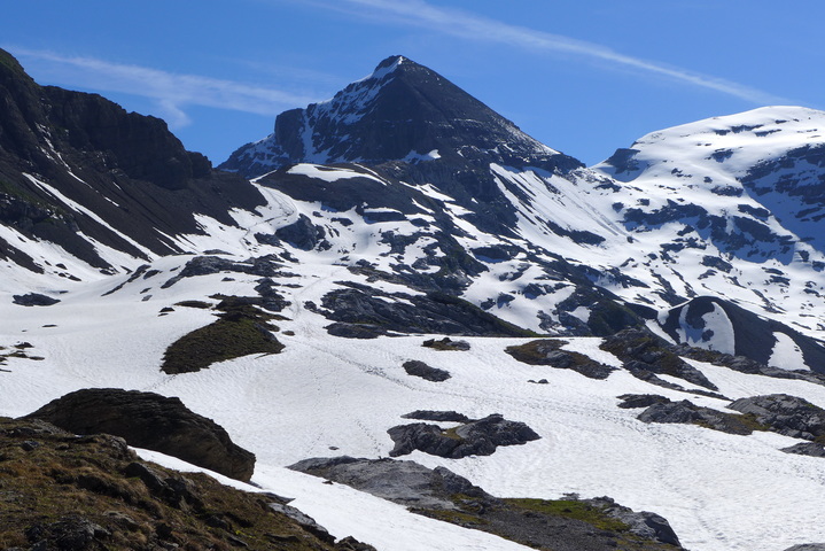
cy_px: 276
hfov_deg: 30.9
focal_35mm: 65
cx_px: 412
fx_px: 1490
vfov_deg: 20.9
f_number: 4.5
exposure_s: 1/1600
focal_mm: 12.8
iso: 80
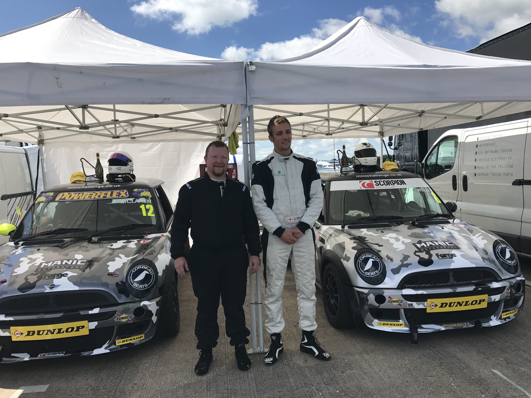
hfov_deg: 63.4
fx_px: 430
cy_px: 199
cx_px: 266
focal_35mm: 28
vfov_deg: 49.7
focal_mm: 3.99
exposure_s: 1/2591
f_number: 1.8
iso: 20
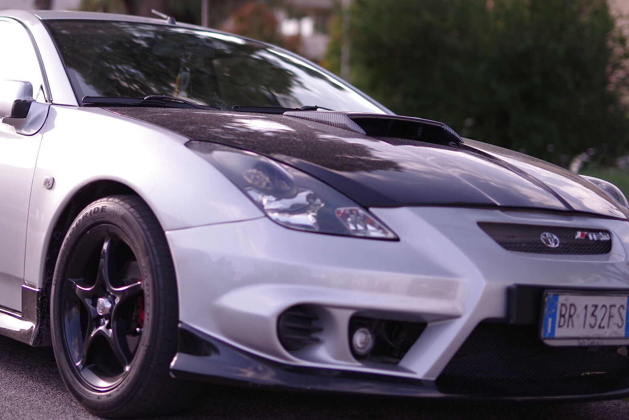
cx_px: 221
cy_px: 141
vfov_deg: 18.1
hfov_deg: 26.9
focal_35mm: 75
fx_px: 1311
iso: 100
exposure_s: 1/1600
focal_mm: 50
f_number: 1.4
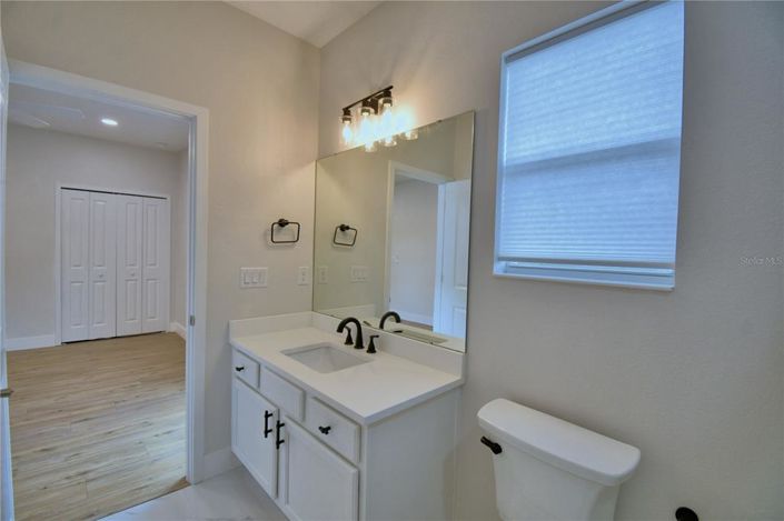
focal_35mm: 15
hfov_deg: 100.4
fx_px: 326
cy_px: 260
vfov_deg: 77.2
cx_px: 392
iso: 220
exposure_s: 1/125
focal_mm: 10
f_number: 4.5
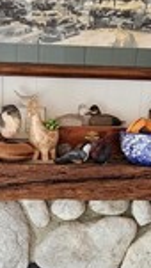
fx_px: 427
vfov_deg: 30.0
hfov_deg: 20.0
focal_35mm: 60
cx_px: 55
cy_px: 318
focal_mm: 2.2
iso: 320
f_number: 2.2
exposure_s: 1/30
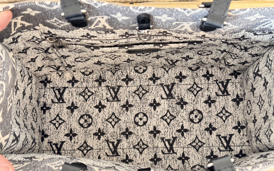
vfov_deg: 25.3
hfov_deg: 39.6
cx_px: 137
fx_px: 381
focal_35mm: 51
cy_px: 93
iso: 400
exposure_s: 1/35
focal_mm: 6.76
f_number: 1.78
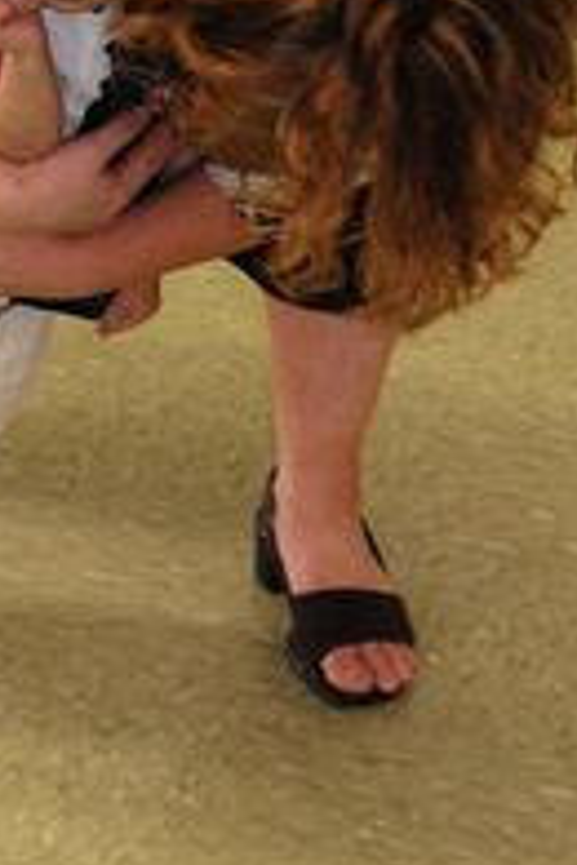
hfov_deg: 8.1
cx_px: 44
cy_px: 182
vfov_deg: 12.1
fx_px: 4063
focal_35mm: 169
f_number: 5.6
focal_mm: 55
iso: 1600
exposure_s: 1/60
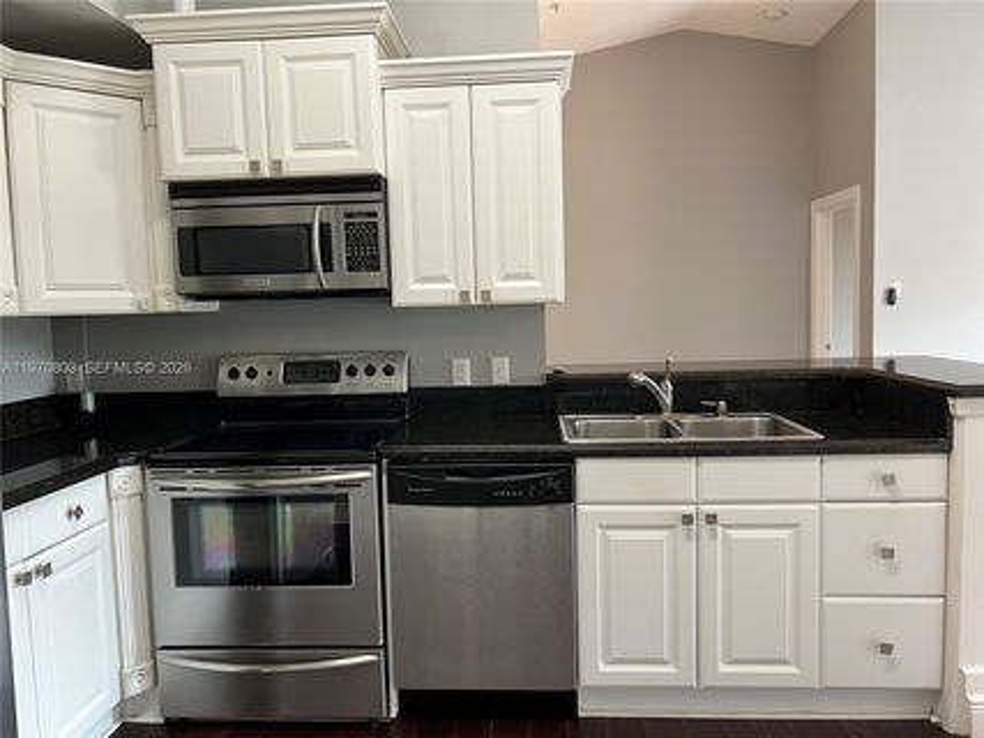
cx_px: 492
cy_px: 369
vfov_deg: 53.0
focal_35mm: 26
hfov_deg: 67.3
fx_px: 739
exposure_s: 1/60
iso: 125
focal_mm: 5.7
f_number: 1.5
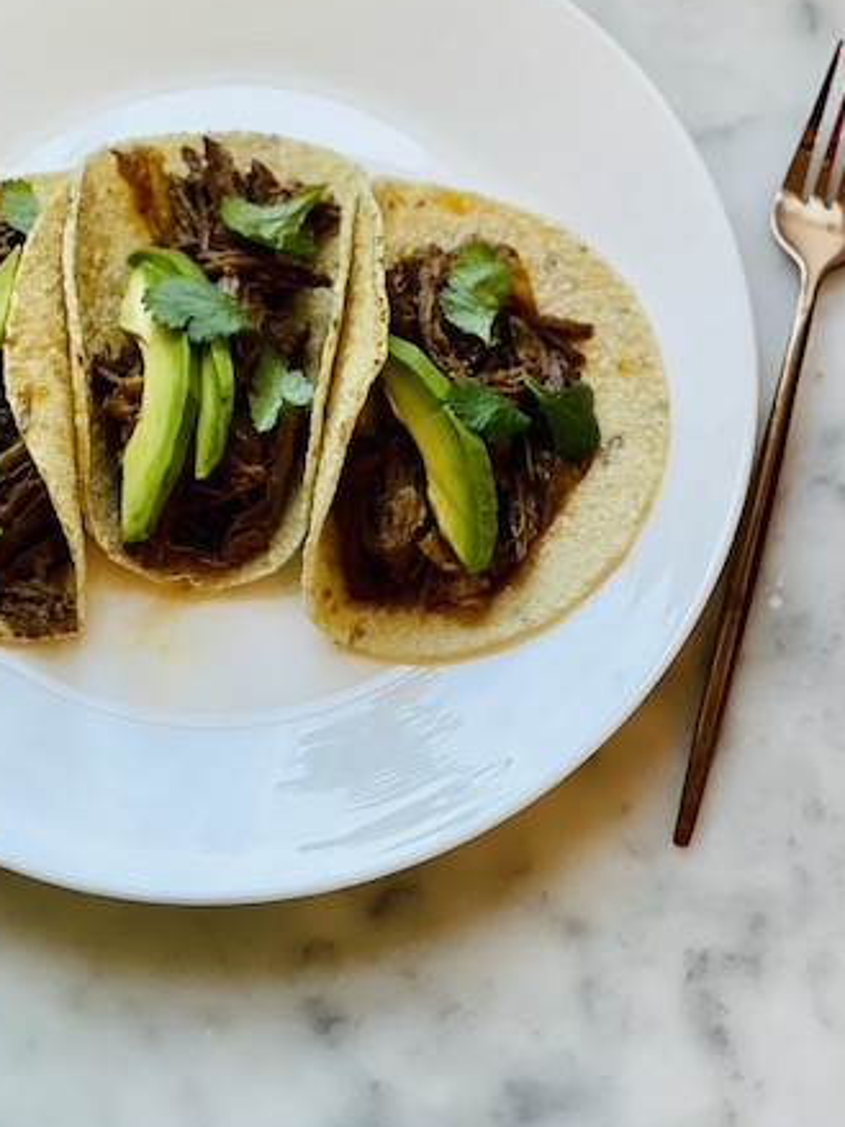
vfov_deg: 24.7
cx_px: 318
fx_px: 2573
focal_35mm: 79
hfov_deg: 18.6
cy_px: 453
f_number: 2
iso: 125
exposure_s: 1/120
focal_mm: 6
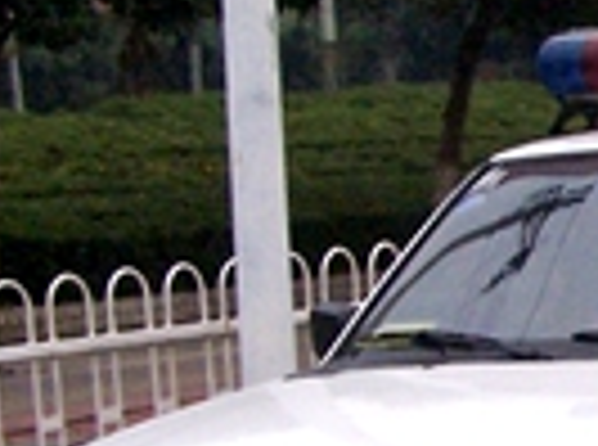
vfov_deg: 8.6
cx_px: 1007
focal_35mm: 172
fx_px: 2963
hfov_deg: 10.9
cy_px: 383
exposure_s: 1/800
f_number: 4
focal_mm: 6.3
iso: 400
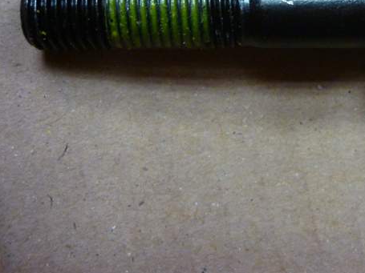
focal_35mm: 58
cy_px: 45
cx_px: 268
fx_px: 611
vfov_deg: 24.7
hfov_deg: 32.7
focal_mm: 5.5
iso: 320
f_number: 2.8
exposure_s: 1/30
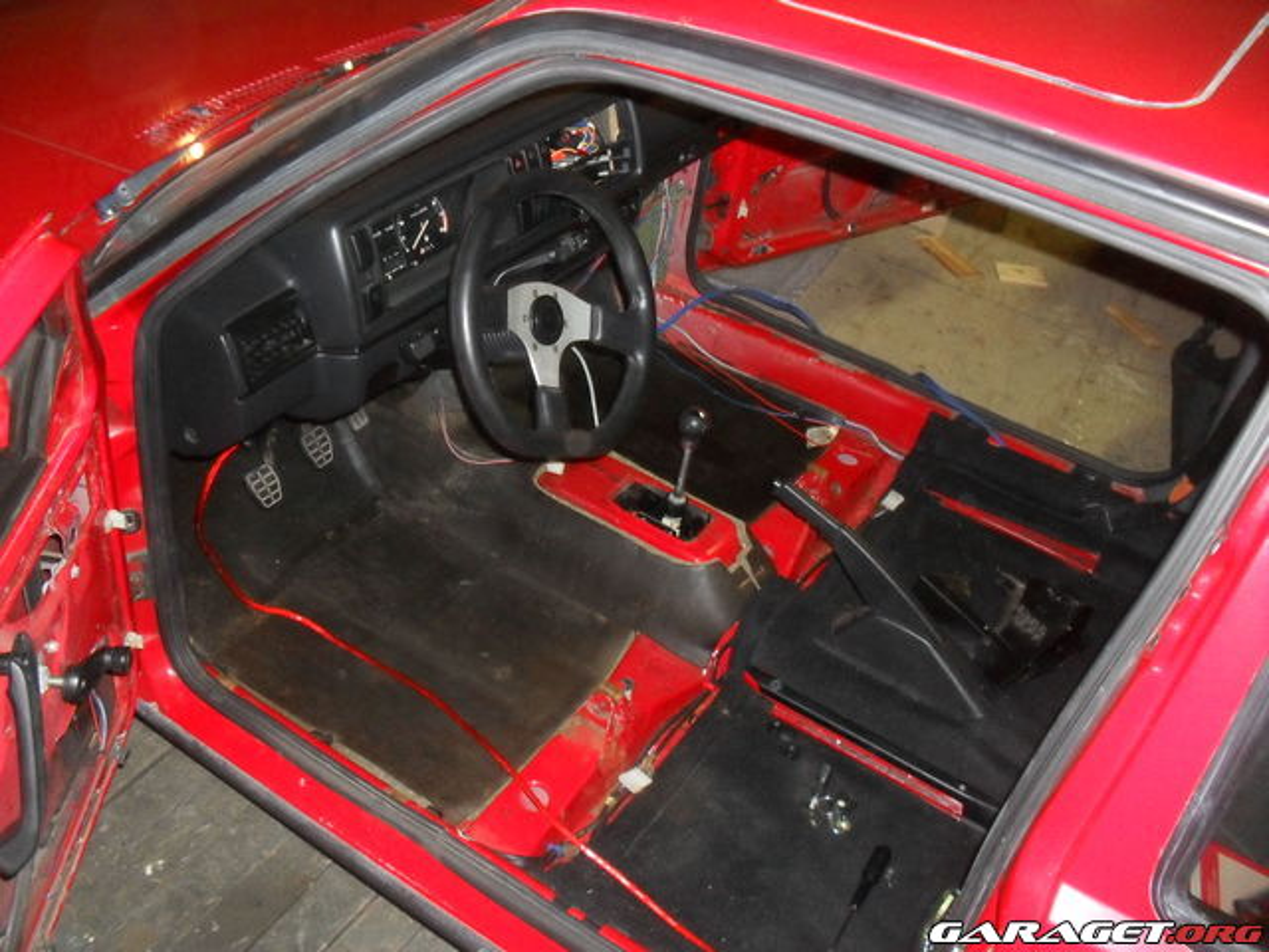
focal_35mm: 35
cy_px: 476
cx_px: 634
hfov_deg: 52.6
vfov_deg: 40.7
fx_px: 1283
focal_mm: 6.3
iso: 400
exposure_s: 1/45
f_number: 3.2
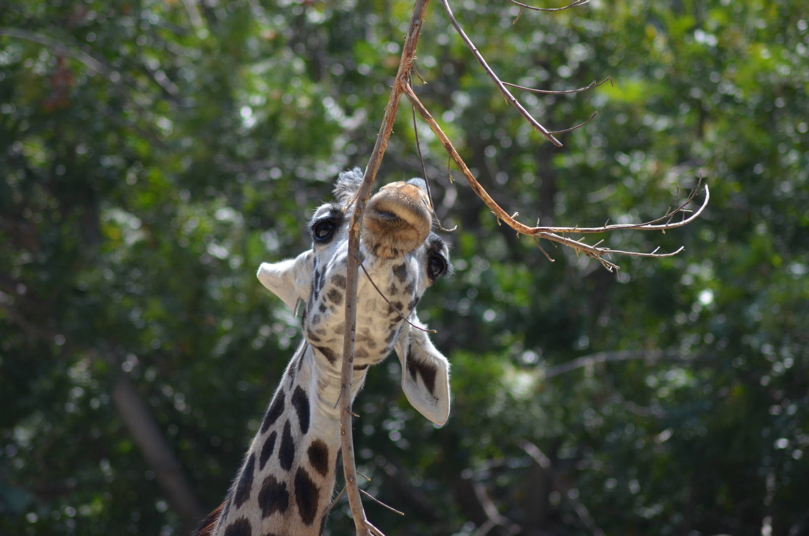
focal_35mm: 330
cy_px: 268
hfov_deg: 6.3
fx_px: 7401
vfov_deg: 4.1
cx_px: 404
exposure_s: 1/1250
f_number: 4.8
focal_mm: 220
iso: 400
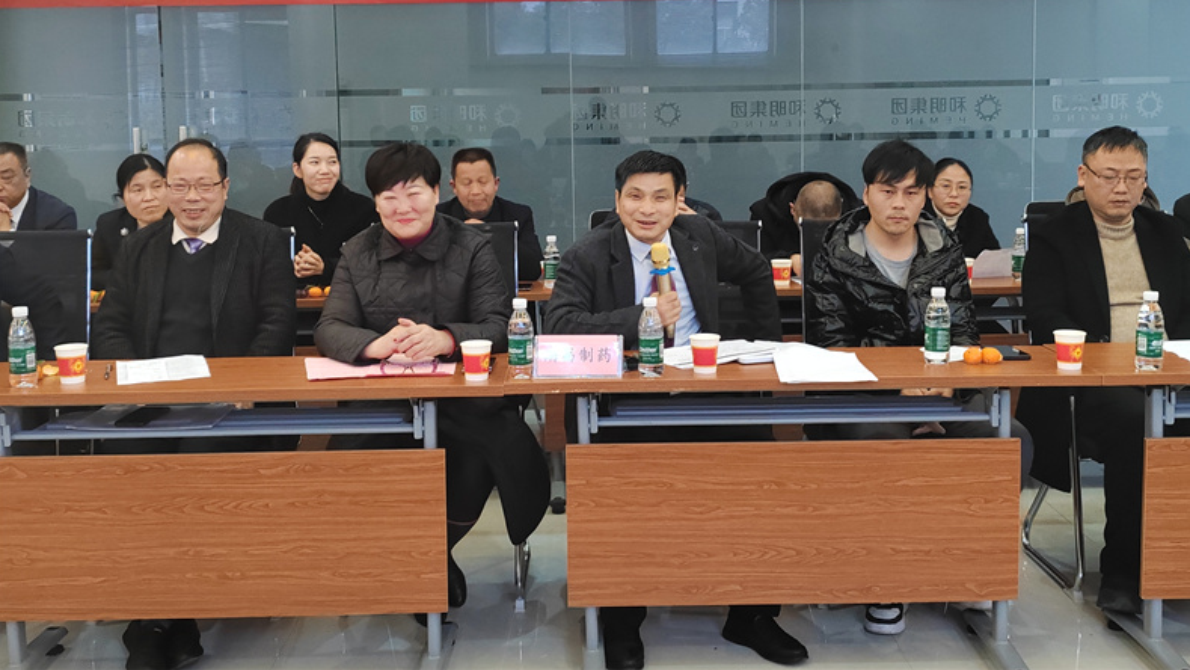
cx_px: 600
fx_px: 1325
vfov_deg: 28.2
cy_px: 219
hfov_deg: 48.4
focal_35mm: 42
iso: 6400
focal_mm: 6.14
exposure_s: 1/50
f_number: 1.8
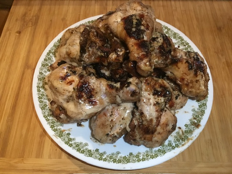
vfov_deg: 45.4
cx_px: 116
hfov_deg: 58.4
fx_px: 208
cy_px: 87
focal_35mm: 31
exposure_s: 1/30
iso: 250
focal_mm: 3.3
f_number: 2.4
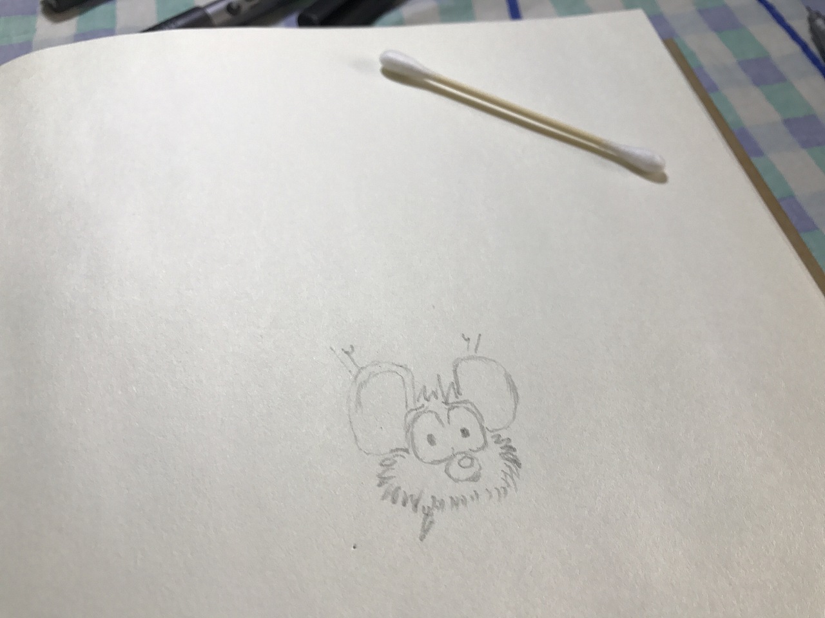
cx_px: 412
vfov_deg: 49.7
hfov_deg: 63.4
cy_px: 309
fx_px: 667
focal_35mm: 28
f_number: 1.8
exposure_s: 1/50
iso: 25
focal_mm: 3.99
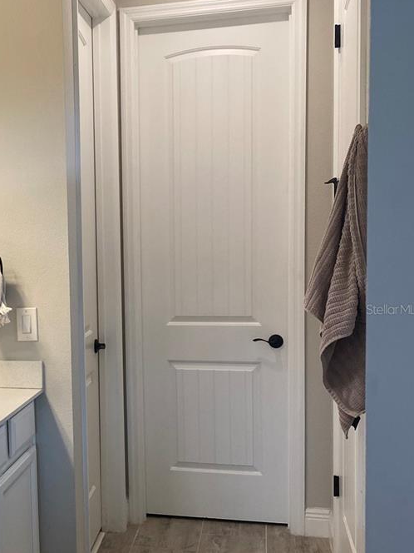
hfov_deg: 29.7
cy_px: 309
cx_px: 51
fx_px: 749
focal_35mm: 47
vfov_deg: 40.4
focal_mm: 4.25
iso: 64
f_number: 1.8
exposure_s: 1/120
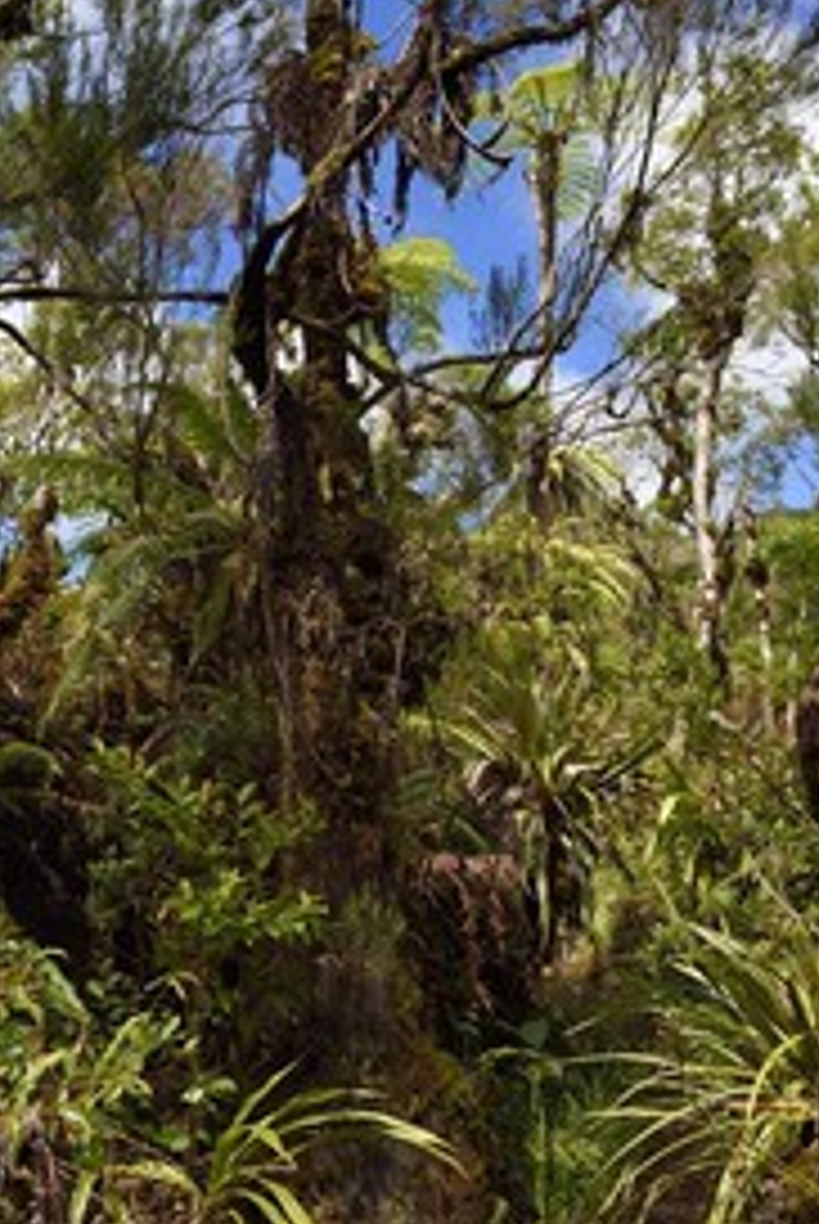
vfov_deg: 51.8
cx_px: 297
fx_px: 1259
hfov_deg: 35.8
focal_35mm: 37
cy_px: 598
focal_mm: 24
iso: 200
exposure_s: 1/200
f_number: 11
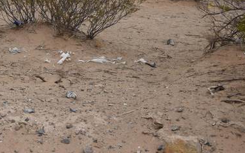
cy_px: -5
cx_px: -38
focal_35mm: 93
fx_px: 621
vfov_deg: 13.8
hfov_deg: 21.0
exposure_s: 1/2000
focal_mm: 18
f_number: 3.5
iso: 100
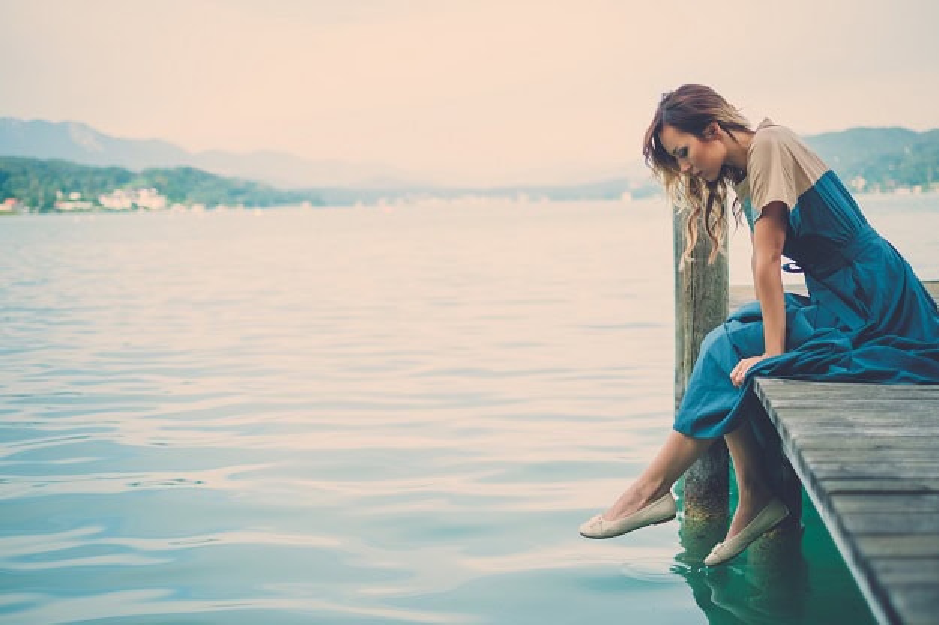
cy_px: 312
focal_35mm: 53
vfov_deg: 25.5
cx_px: 470
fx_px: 1382
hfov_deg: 37.5
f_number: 1.4
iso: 200
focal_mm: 35
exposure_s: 1/3000
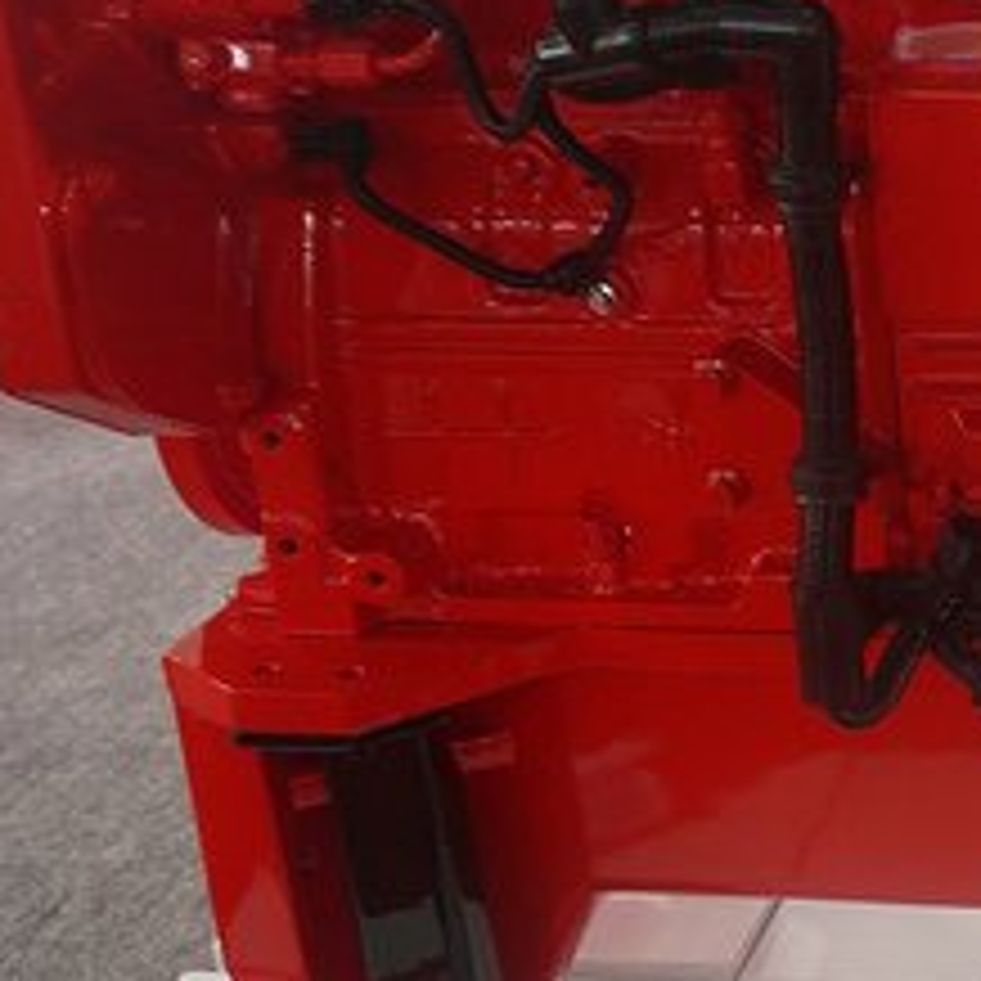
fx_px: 2405
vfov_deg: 22.8
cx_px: 1476
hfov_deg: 19.9
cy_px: 245
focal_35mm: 75
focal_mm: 16
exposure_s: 1/60
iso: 400
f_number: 4
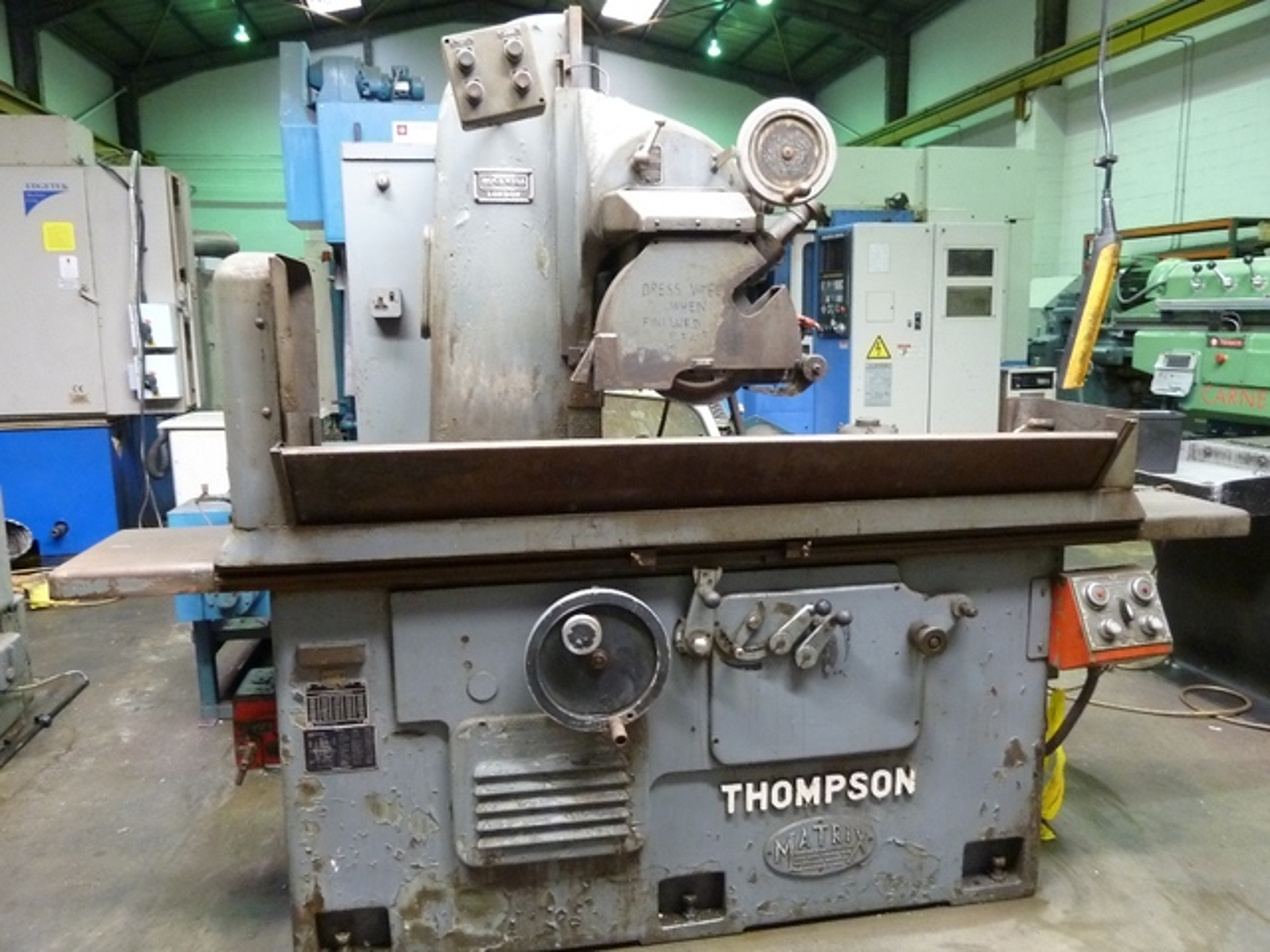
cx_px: 635
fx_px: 917
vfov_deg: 54.9
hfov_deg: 69.4
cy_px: 476
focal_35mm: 25
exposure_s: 1/6
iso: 400
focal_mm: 4.1
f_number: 3.3
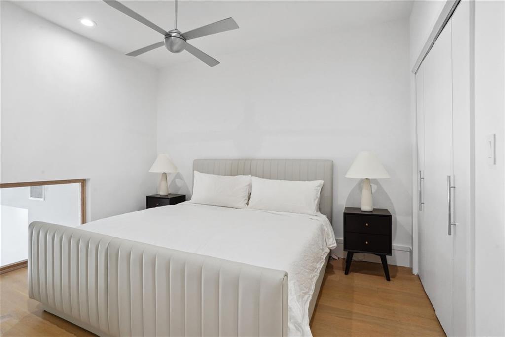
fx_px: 238
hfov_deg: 93.3
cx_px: 252
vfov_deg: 70.4
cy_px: 168
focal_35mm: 17
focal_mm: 17
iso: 800
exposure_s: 1/10
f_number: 11
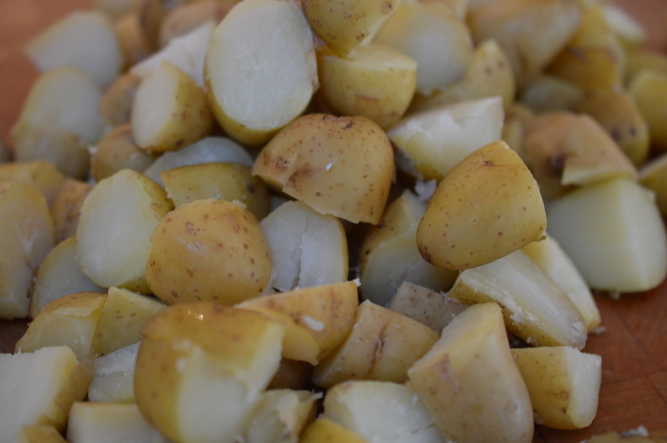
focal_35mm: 60
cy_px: 222
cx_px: 334
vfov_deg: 22.6
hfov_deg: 33.4
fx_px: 1110
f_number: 3
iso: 1000
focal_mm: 40
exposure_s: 1/60
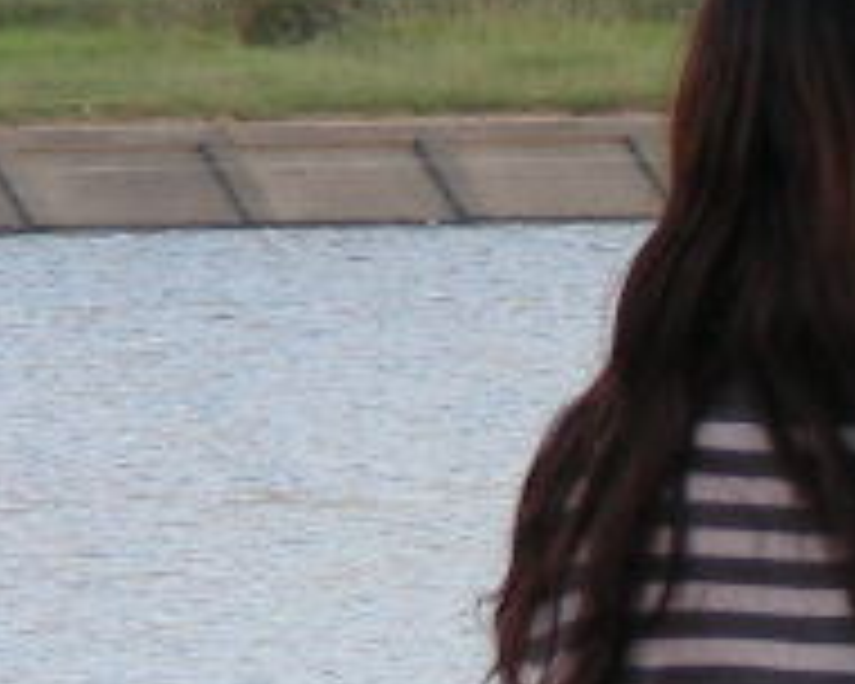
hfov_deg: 2.5
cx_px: 2142
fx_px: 19738
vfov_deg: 2.0
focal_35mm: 780
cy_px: 1197
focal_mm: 24.7
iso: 72
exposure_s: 1/59.6
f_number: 3.5
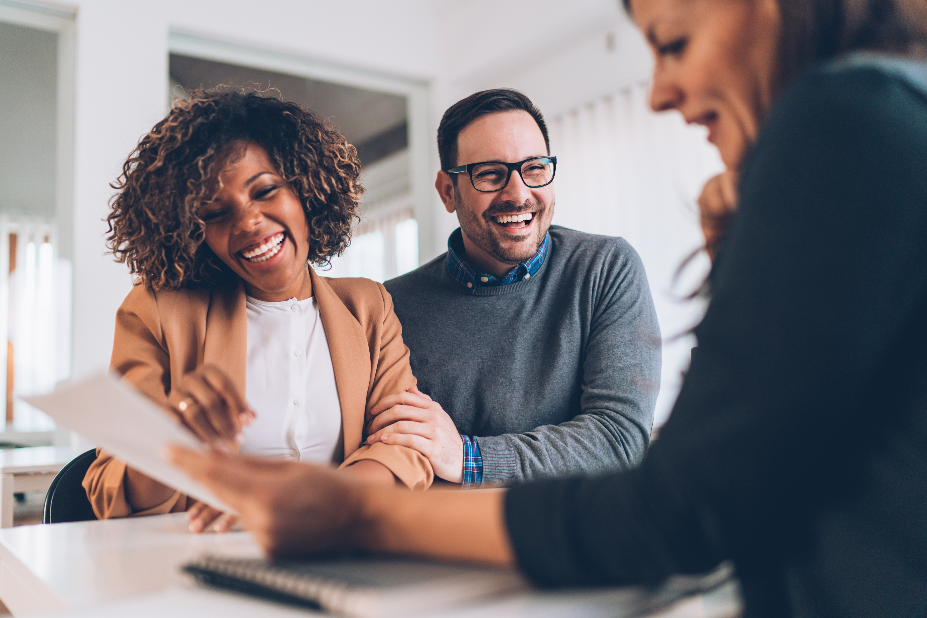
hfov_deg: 54.4
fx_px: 901
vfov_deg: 37.9
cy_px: 309
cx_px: 464
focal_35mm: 35
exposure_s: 1/500
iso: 100
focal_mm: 35
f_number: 1.6
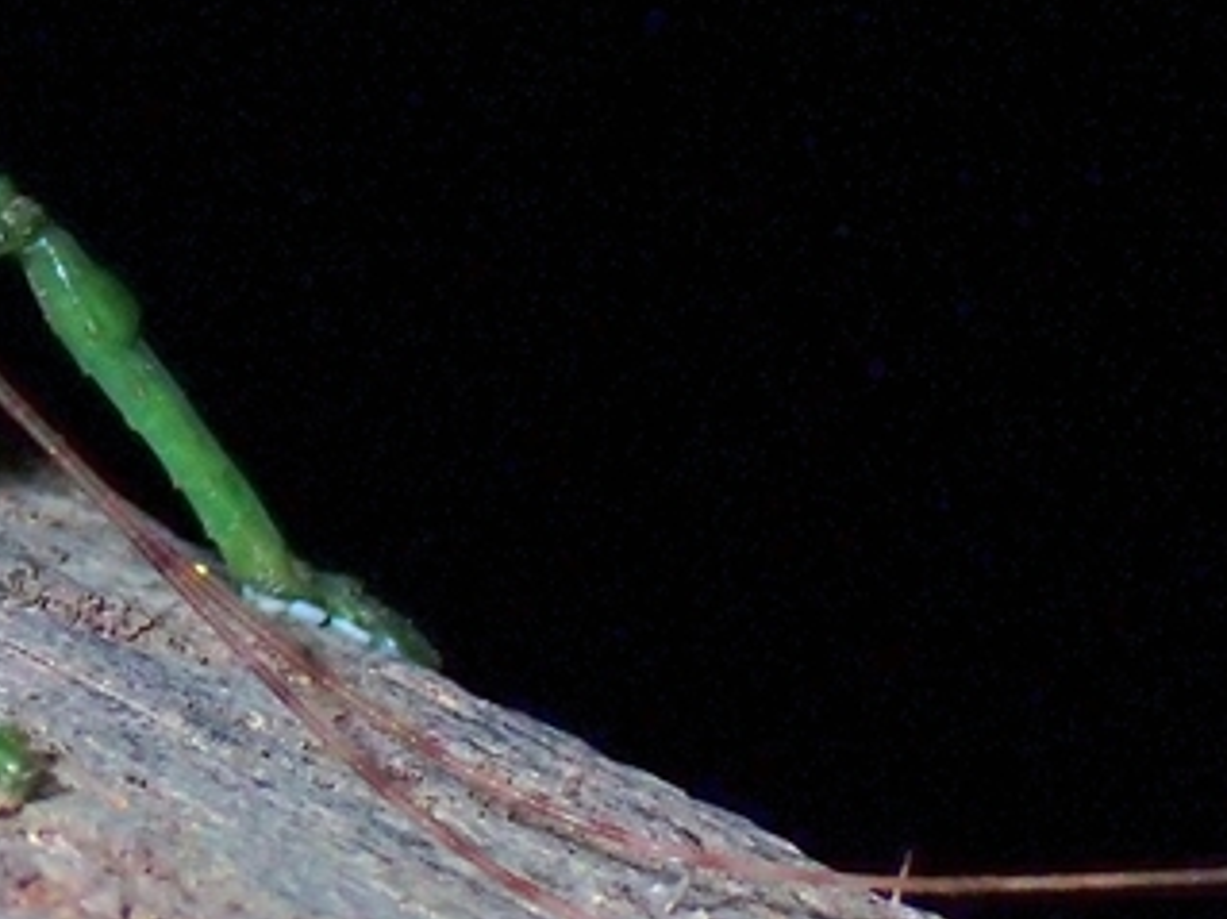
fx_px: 9744
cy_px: -194
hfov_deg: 7.0
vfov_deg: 5.4
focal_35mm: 275
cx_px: -892
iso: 200
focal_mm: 13.65
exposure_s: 1/160
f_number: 5.6
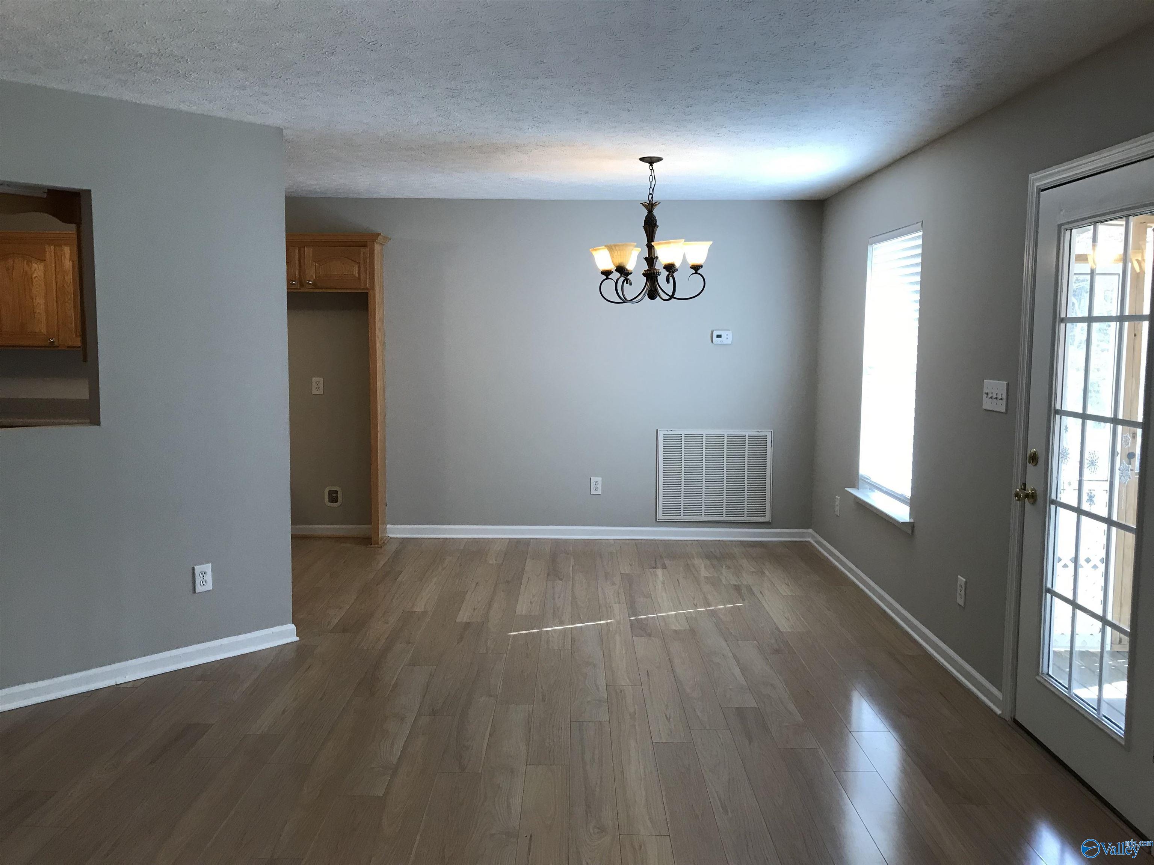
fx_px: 933
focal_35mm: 28
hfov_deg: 63.4
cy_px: 432
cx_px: 577
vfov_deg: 49.7
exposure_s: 1/30
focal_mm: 3.99
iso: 32
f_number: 1.8
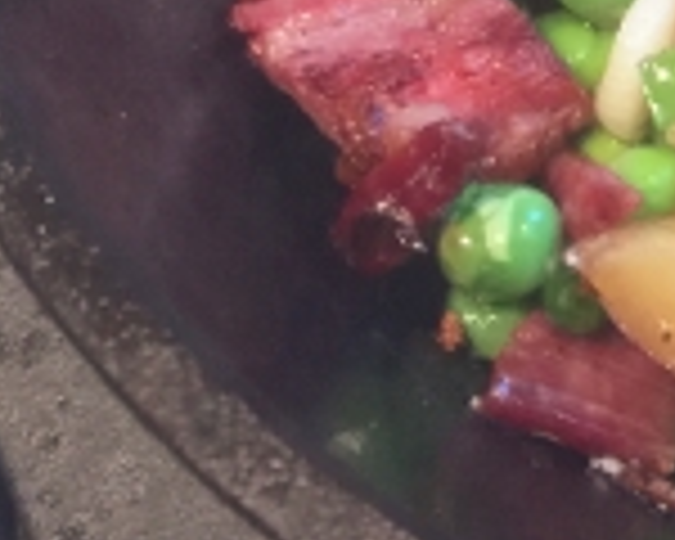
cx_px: 1256
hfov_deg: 13.9
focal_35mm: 121
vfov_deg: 11.9
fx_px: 2417
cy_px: -400
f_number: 2.2
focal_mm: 4.15
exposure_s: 1/15
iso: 50
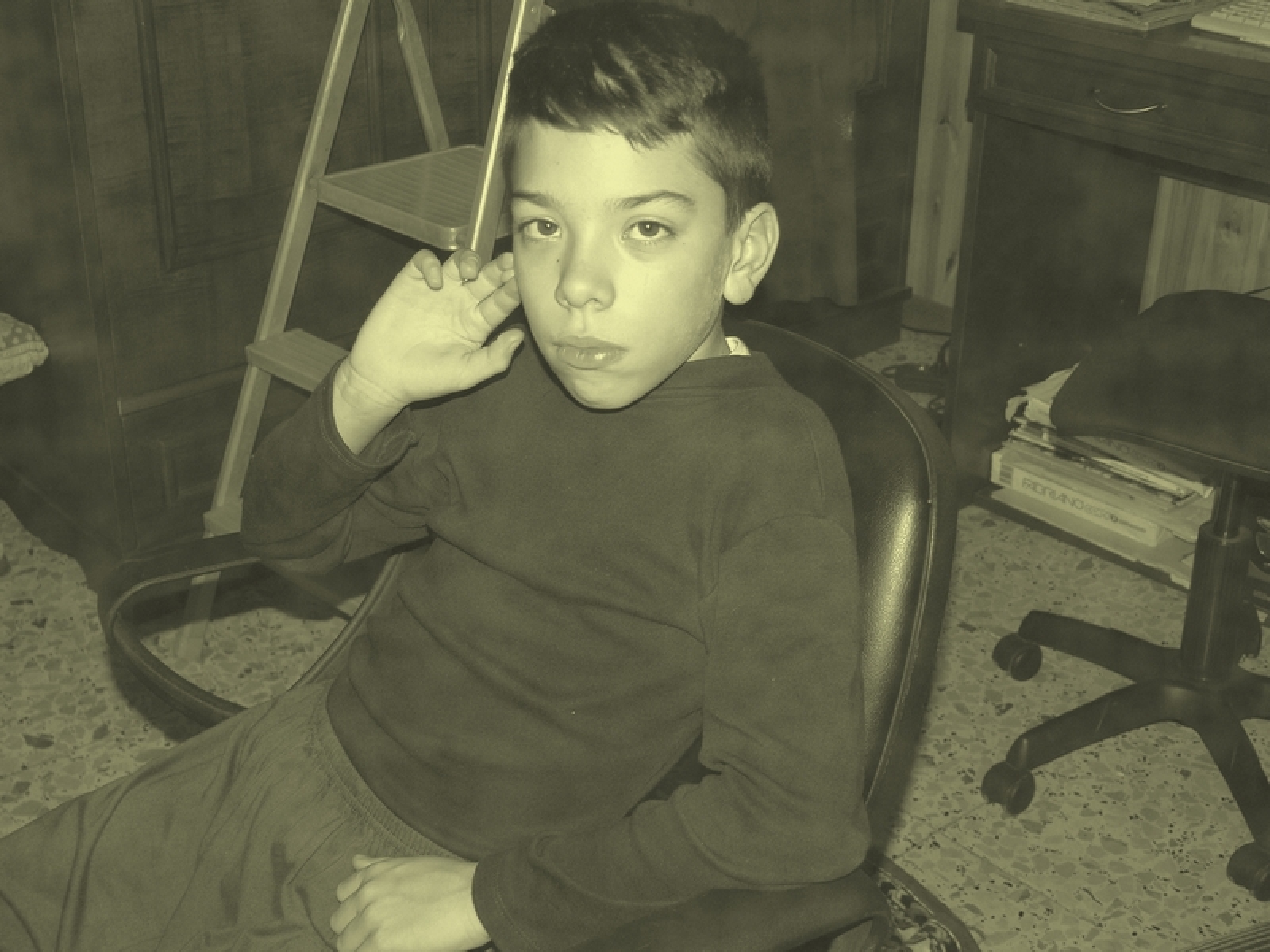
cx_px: 635
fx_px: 1834
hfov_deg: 38.2
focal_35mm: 50
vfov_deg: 29.1
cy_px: 476
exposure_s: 1/50
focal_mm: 12.9
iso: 50
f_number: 2.5
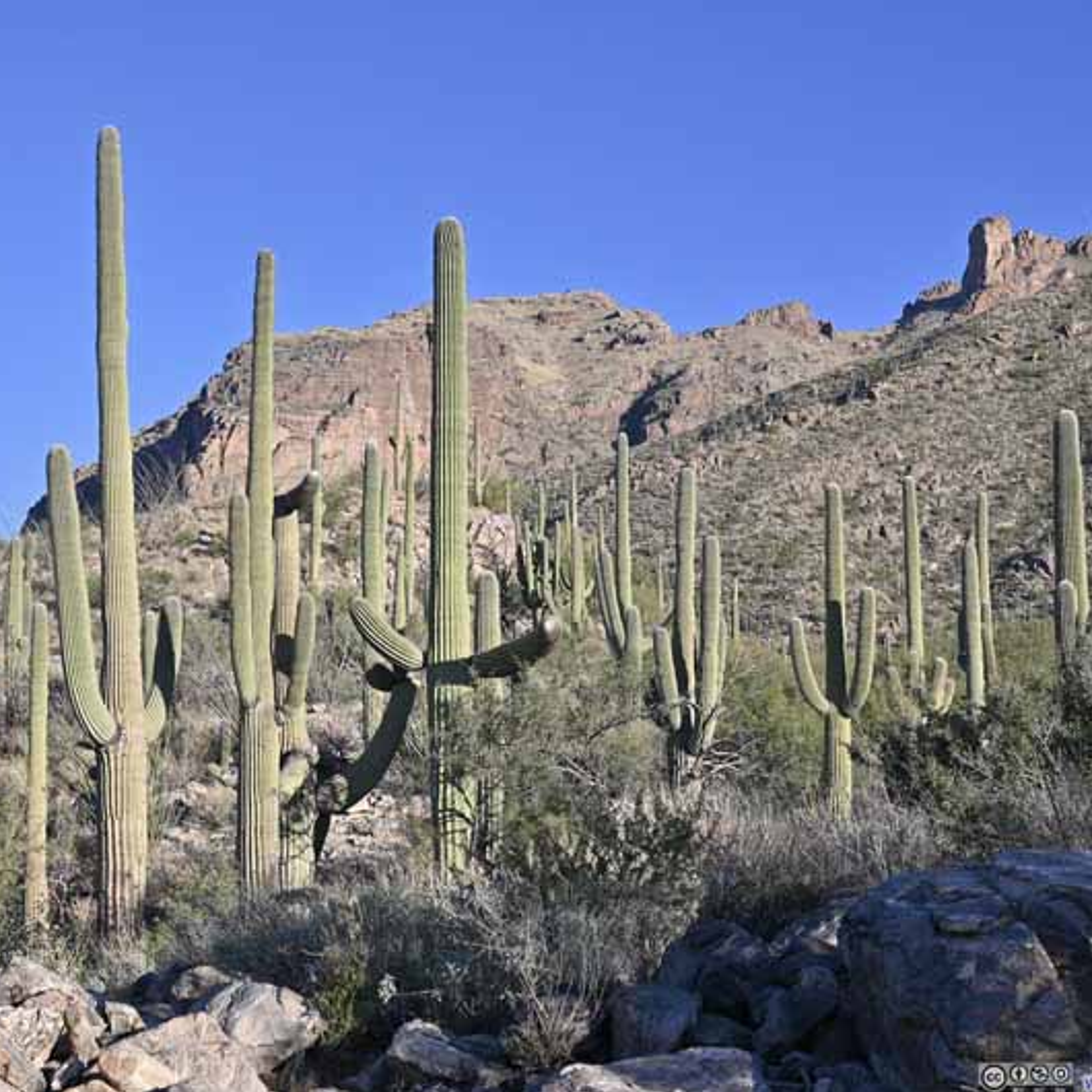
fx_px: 2106
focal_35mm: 59
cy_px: 546
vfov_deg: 29.1
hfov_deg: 29.0
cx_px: 472
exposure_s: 1/1000
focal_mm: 46
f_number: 4.5
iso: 100
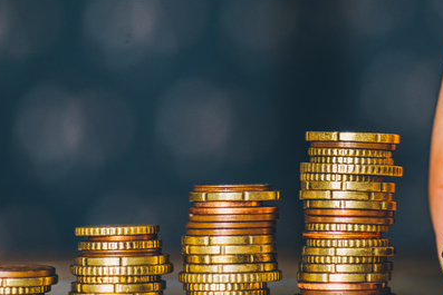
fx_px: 2019
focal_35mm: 164
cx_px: 289
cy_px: 136
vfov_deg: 8.4
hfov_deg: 12.5
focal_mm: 90
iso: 250
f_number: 3.5
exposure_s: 1/10
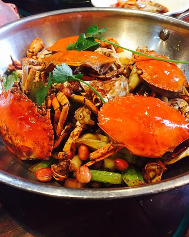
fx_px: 217
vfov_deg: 57.1
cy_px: 108
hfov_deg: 47.1
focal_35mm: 31
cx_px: 96
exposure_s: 1/33
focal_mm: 4.15
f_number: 2.2
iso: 160
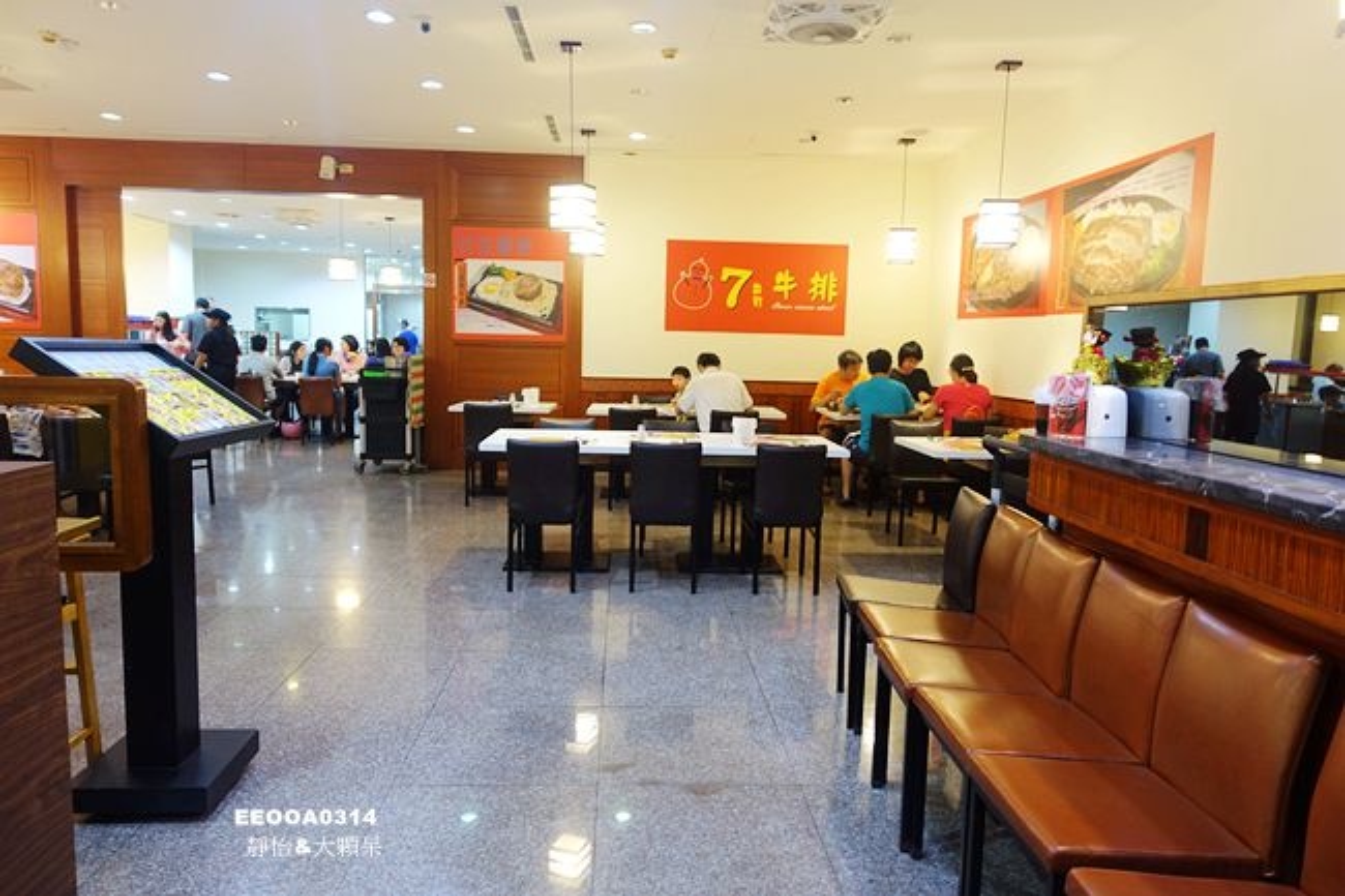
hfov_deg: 73.8
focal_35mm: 24
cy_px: 448
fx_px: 896
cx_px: 672
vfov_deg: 53.1
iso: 320
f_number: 1.8
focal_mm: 8.8
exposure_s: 1/30
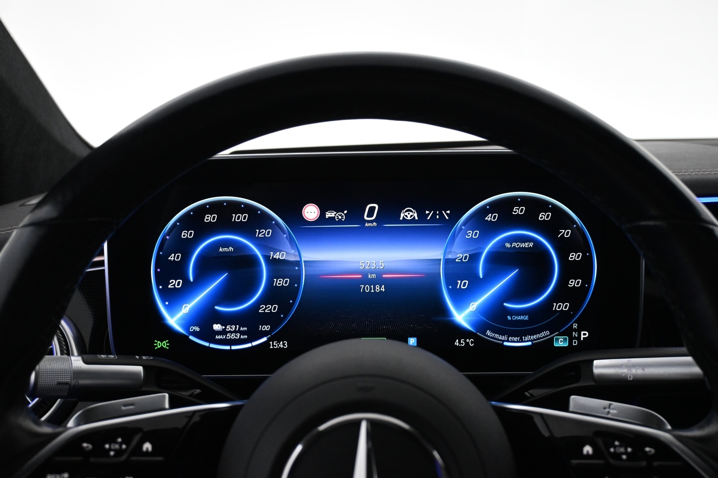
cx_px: 359
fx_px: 823
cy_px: 239
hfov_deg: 47.2
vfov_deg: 32.4
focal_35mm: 41
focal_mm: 27.5
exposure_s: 1/40
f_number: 4.5
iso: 1600
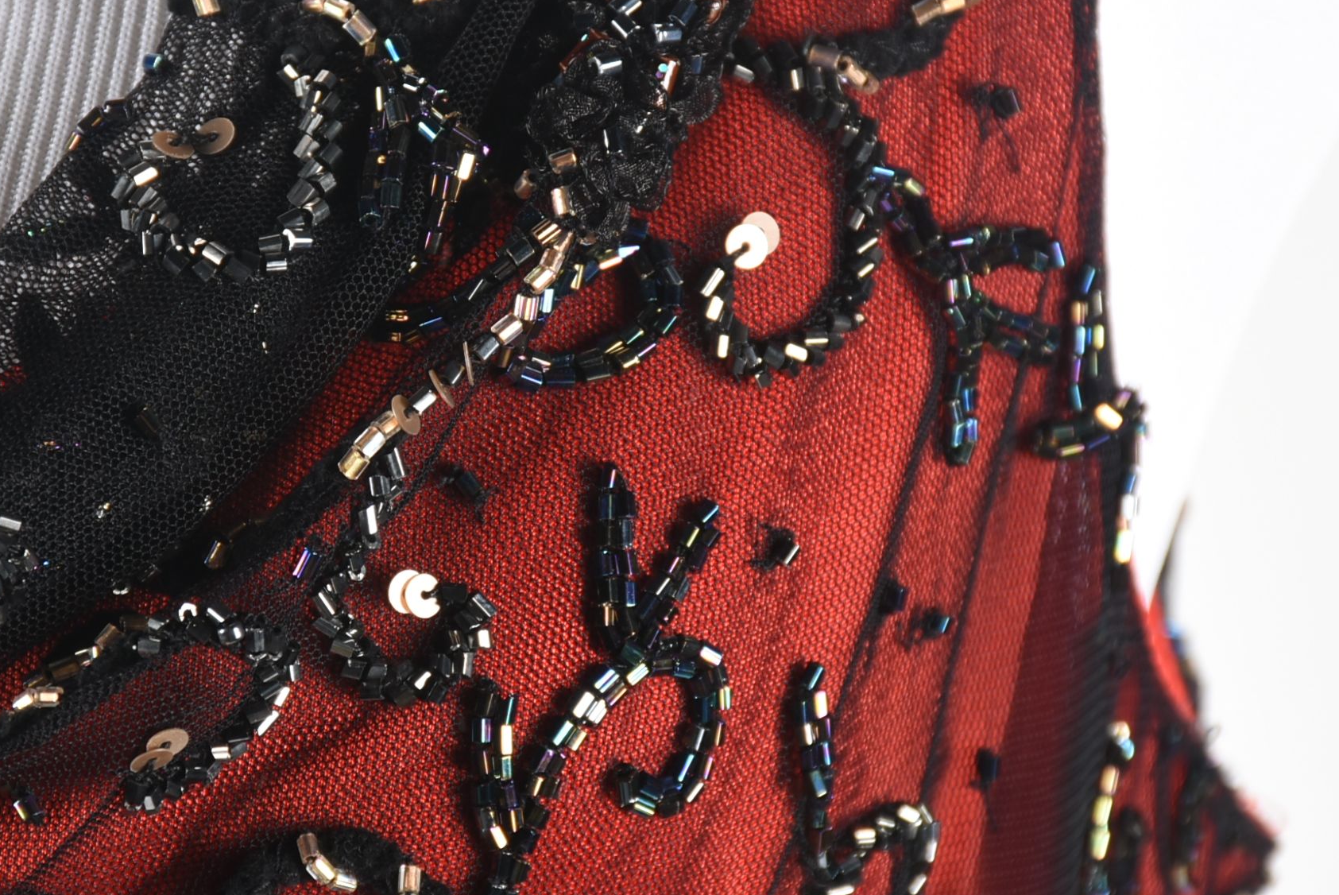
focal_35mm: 325
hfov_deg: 6.3
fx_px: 12096
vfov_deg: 4.2
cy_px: 487
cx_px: 393
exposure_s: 1/125
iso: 200
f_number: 9
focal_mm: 122
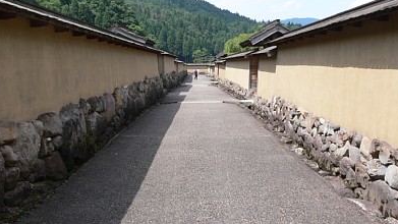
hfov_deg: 51.6
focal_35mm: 39
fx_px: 412
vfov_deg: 30.3
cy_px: 85
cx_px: 201
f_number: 5.6
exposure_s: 1/200
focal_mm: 7.4
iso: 80
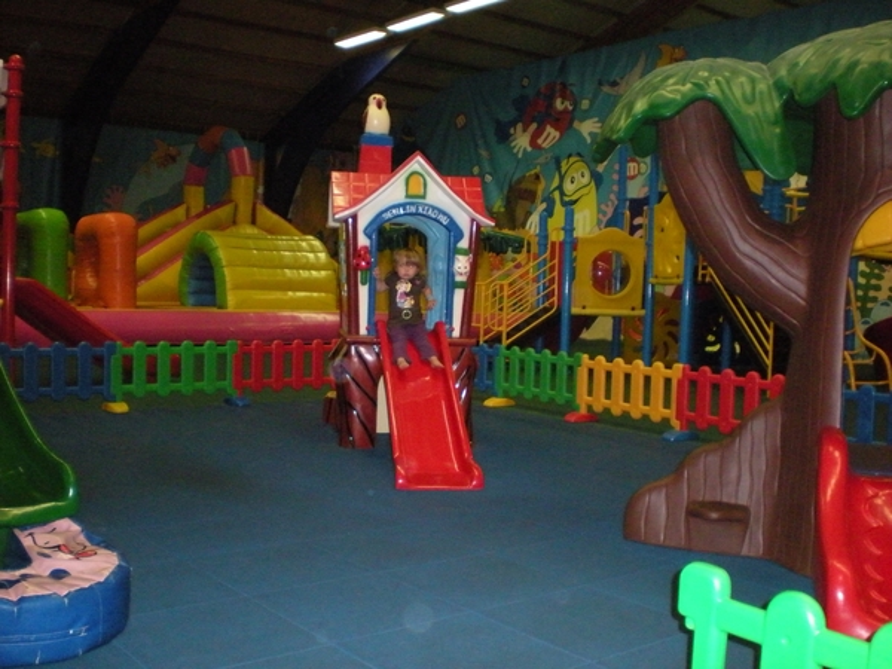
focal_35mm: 38
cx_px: 446
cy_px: 334
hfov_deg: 49.0
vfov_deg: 37.7
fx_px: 979
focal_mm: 6.3
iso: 800
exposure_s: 1/60
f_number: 3.1
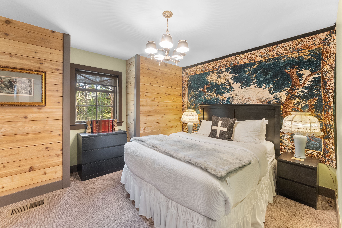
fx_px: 133
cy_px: 114
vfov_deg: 81.3
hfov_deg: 104.2
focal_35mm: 14
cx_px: 171
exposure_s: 1/1.67
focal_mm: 14
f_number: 7.1
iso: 250
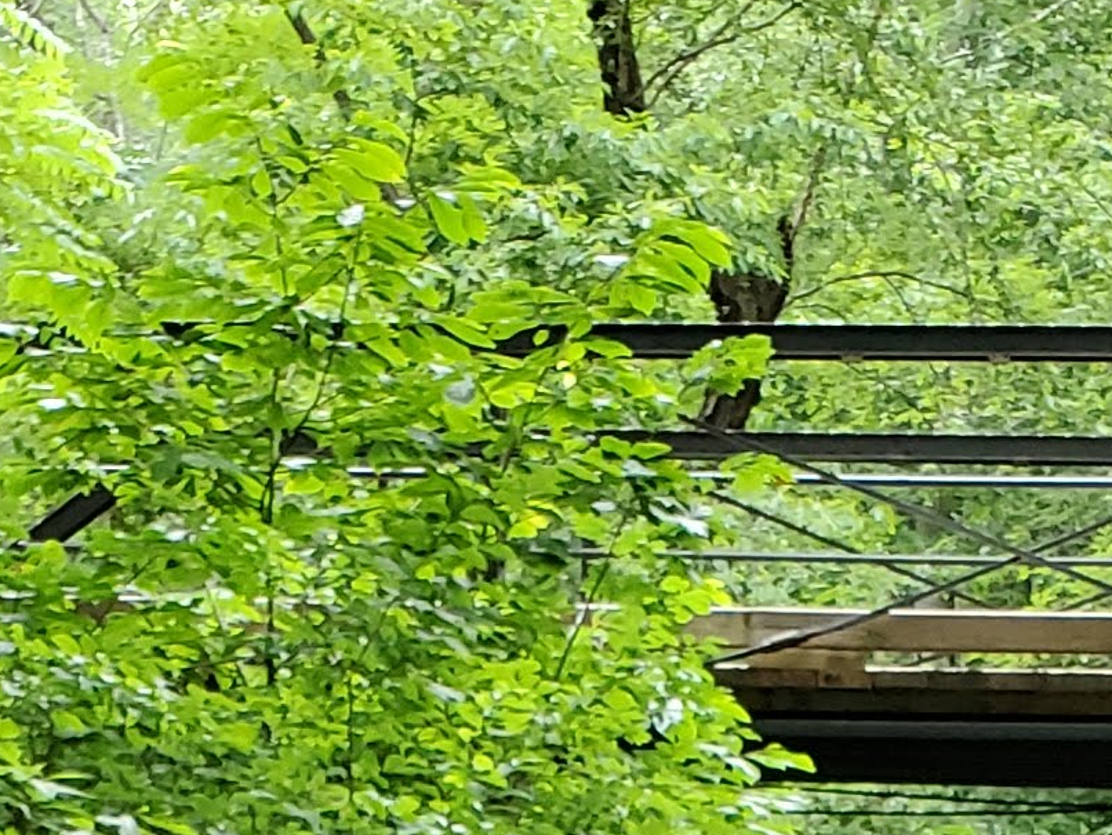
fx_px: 4177
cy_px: 2026
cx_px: 665
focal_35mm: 130
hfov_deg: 15.2
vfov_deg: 10.0
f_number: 2.4
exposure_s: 1/120
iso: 200
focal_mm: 4.3
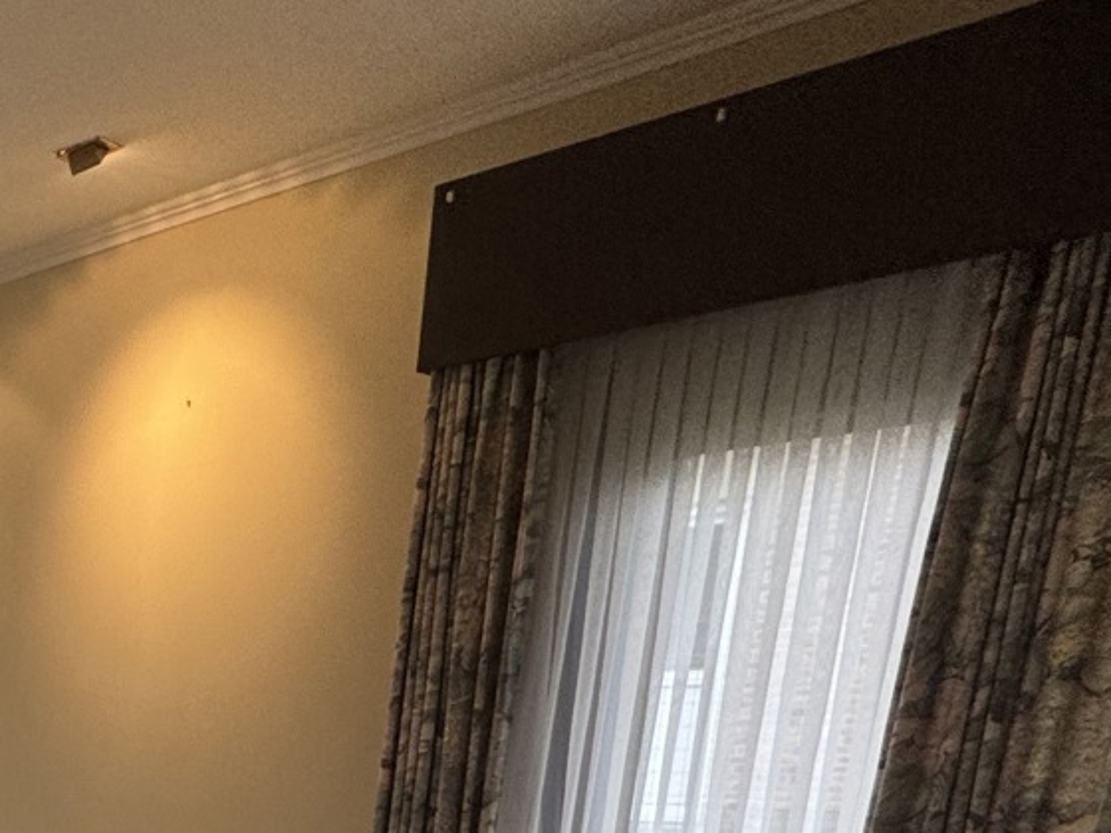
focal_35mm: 40
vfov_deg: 30.3
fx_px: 1284
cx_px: -444
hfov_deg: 31.4
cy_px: 1012
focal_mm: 2.22
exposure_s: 1/100
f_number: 2.2
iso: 80
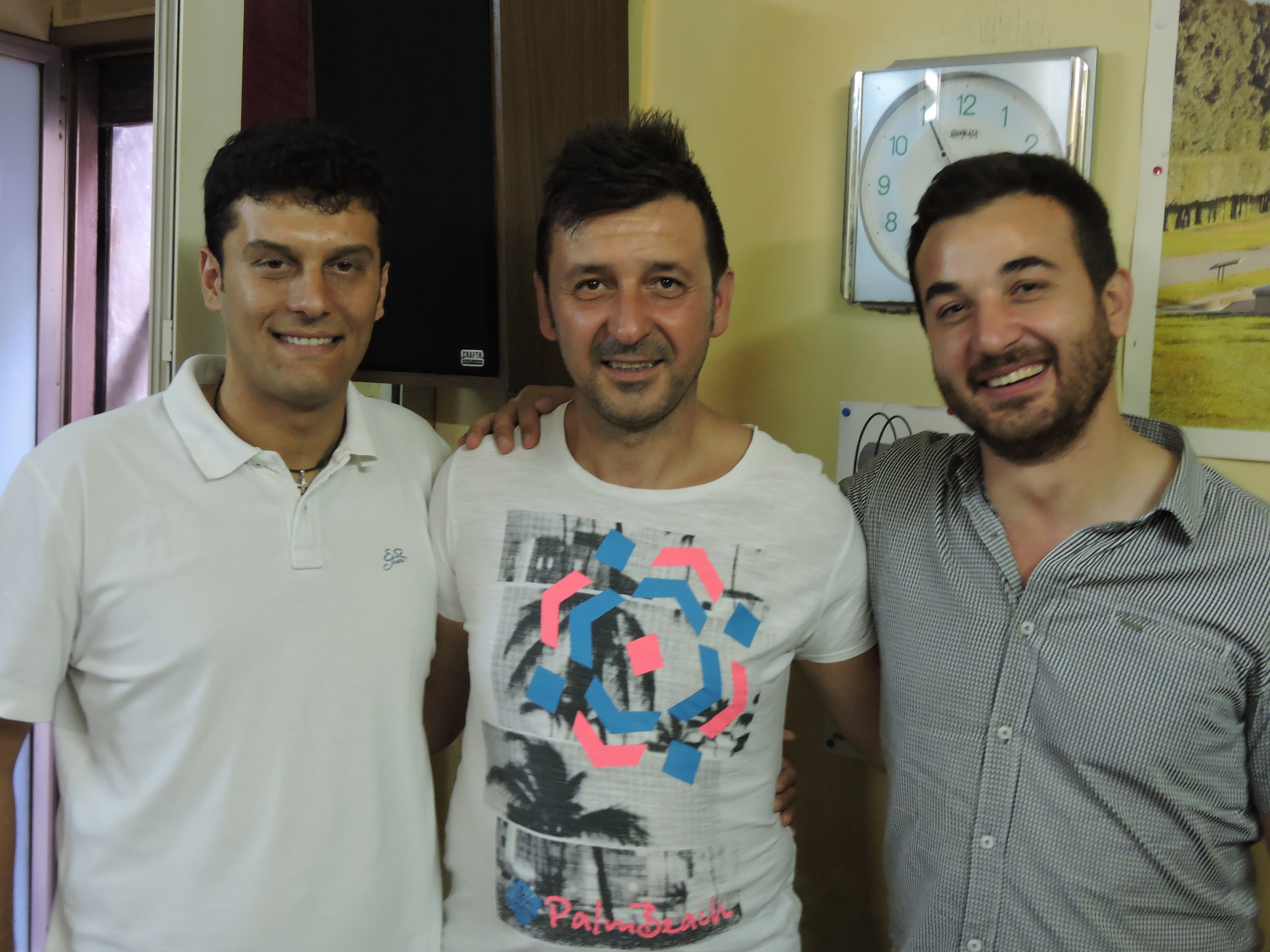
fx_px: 1468
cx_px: 635
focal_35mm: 40
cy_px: 476
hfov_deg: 46.8
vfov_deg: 36.0
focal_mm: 7.2
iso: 500
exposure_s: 1/8
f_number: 3.8
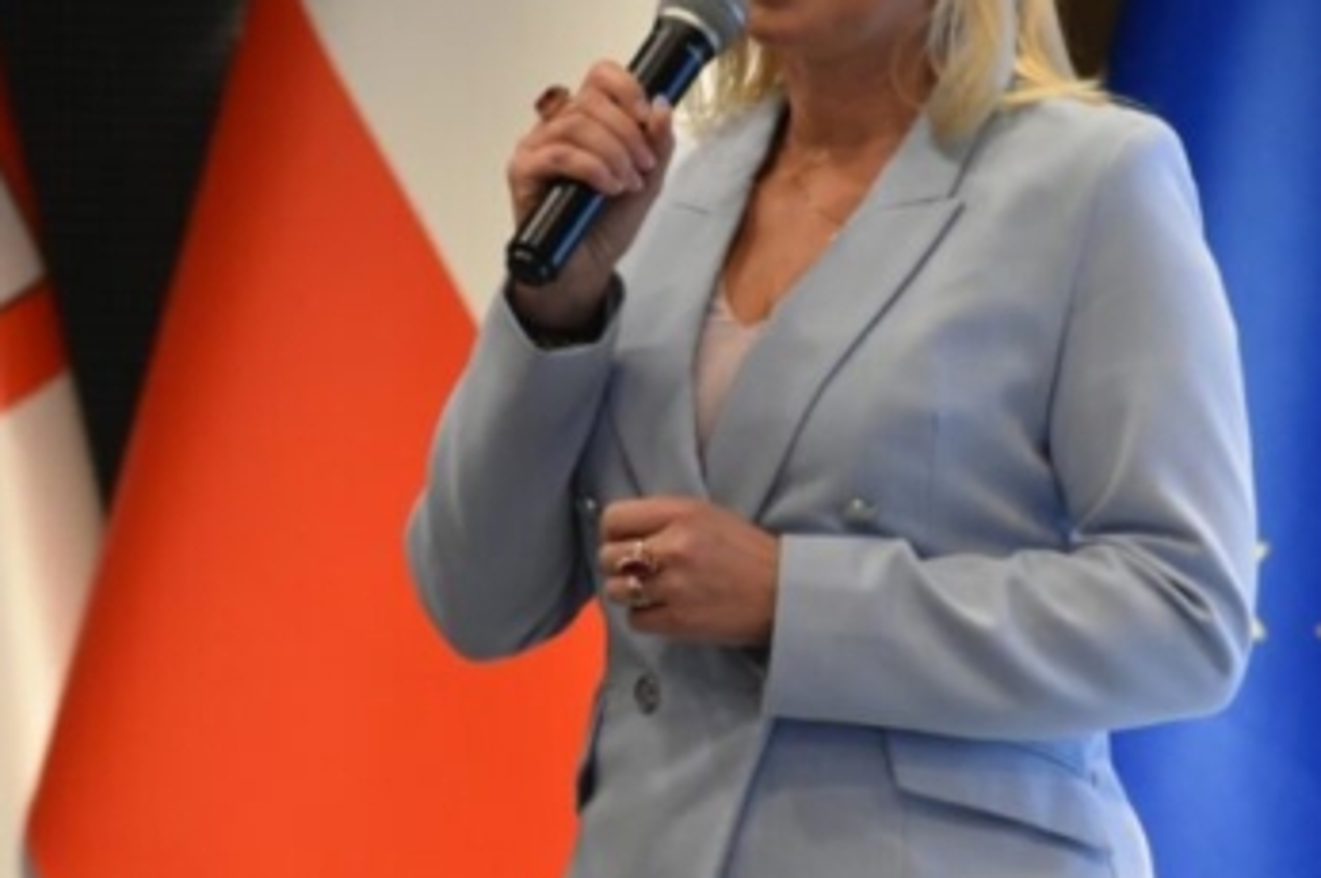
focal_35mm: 361
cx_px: 760
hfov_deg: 5.7
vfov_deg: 3.8
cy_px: 248
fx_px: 13234
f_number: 4.8
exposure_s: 1/60
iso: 3200
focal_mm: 130
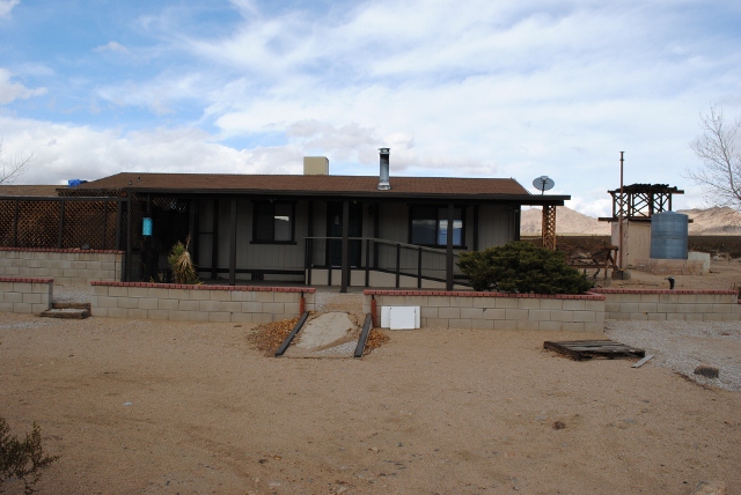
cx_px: 370
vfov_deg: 48.0
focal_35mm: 27
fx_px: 556
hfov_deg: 67.3
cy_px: 248
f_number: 9
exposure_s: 1/200
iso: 100
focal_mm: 18
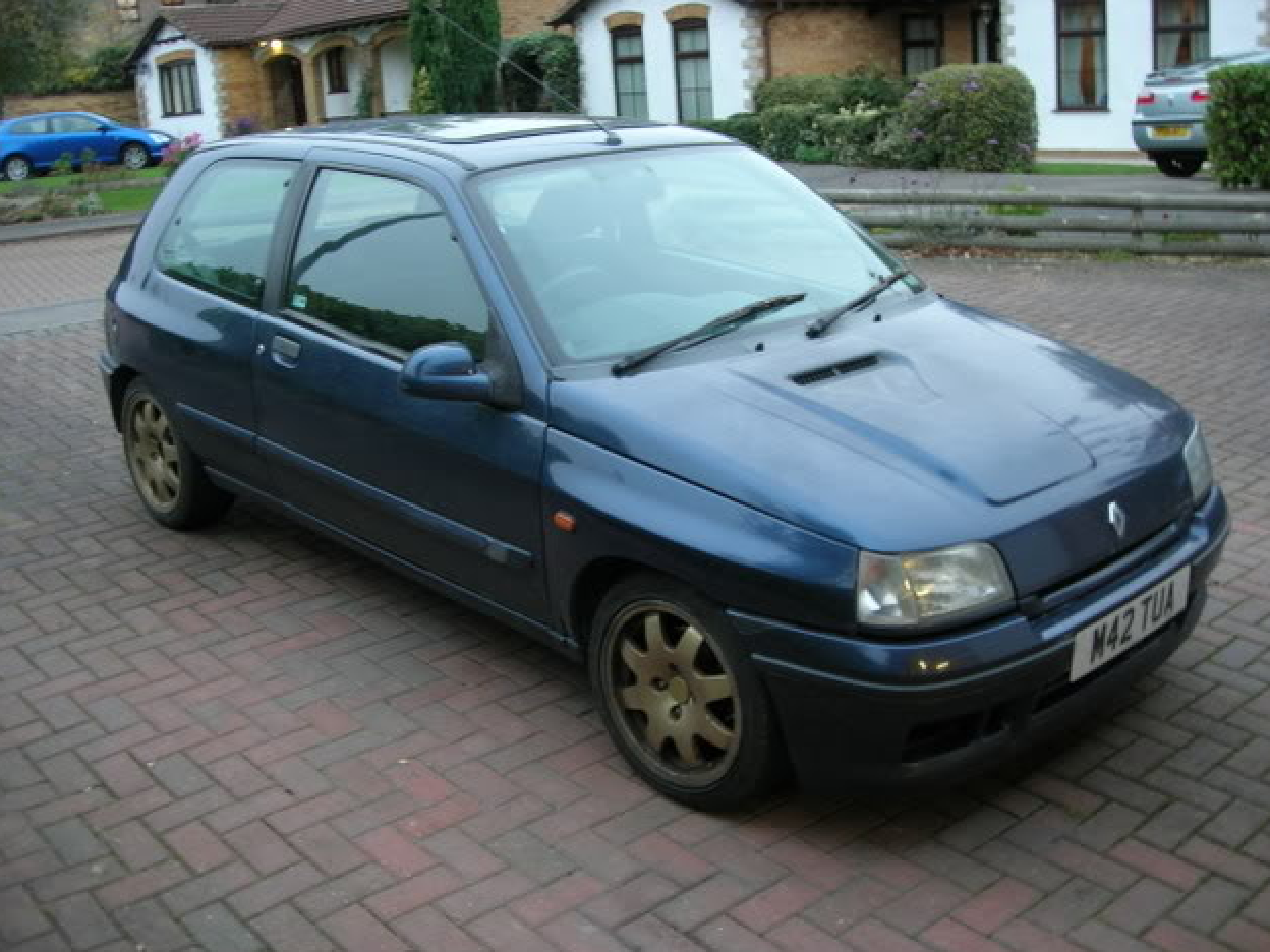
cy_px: 470
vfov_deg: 36.8
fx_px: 1431
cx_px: 641
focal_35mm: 39
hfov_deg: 47.9
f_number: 2.8
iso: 74
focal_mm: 7.8
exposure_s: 1/3.9
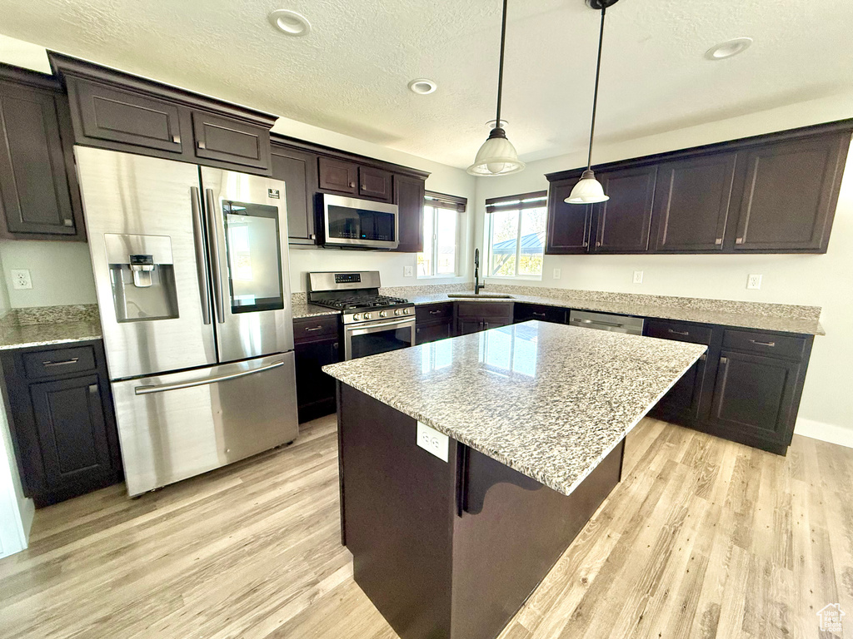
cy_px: 320
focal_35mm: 14
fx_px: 345
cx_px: 426
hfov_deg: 102.1
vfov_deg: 85.7
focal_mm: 2.22
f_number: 2.2
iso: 250
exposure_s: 1/99
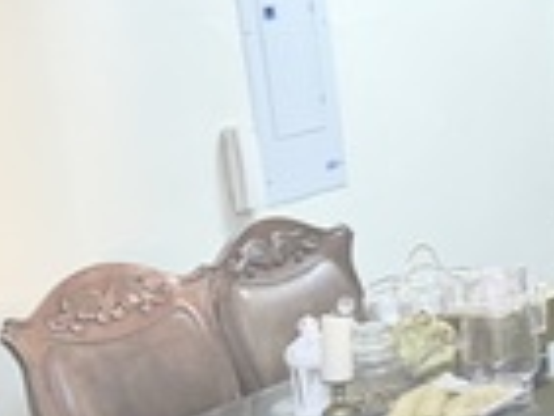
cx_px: 155
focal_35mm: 78
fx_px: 1249
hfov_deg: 24.8
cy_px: 622
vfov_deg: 17.1
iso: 640
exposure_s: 1/40
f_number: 1.78
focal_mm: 6.76
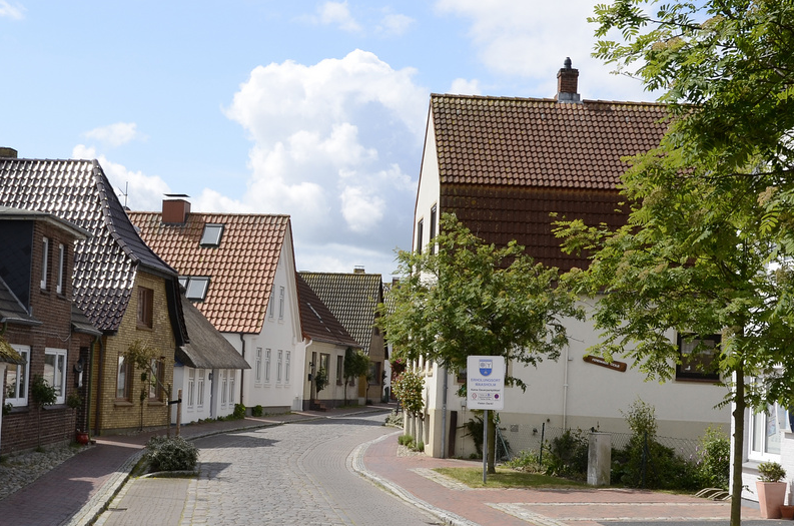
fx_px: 1629
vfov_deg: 18.3
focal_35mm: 74
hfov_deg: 27.0
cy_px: 284
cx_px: 181
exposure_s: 1/320
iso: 125
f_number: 9
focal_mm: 24
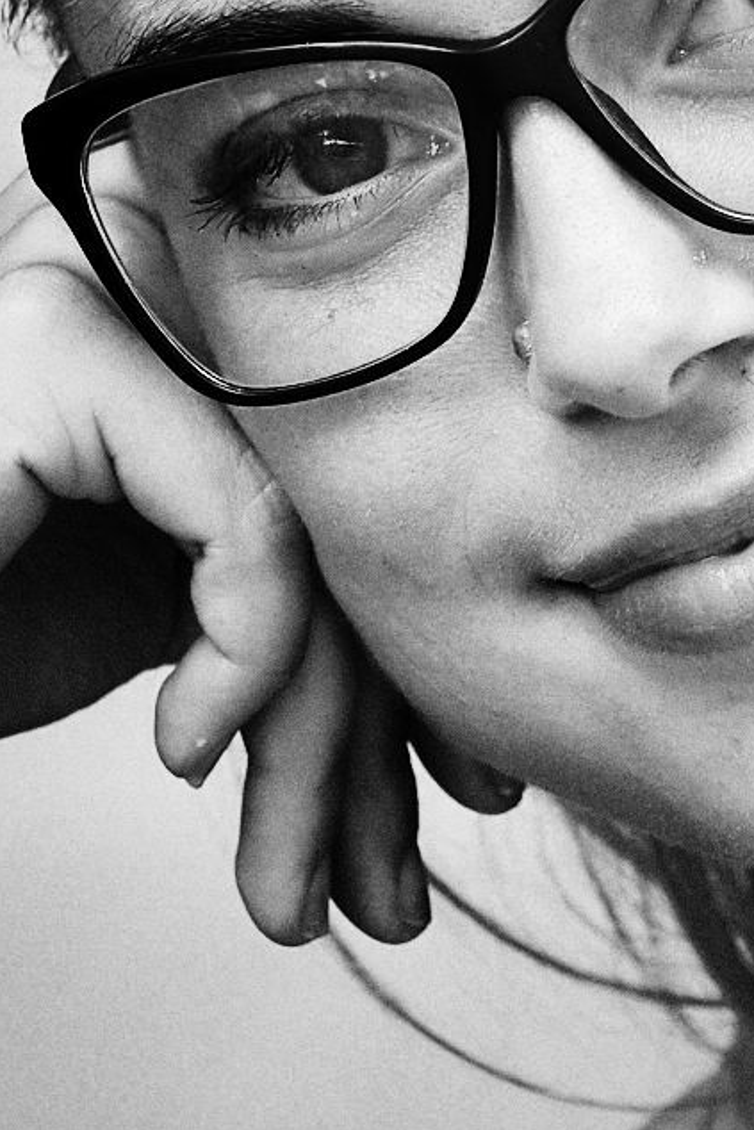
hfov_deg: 2.3
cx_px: 708
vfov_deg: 3.4
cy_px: 81
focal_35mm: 605
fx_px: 18995
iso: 1600
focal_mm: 200
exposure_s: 1/500
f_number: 8
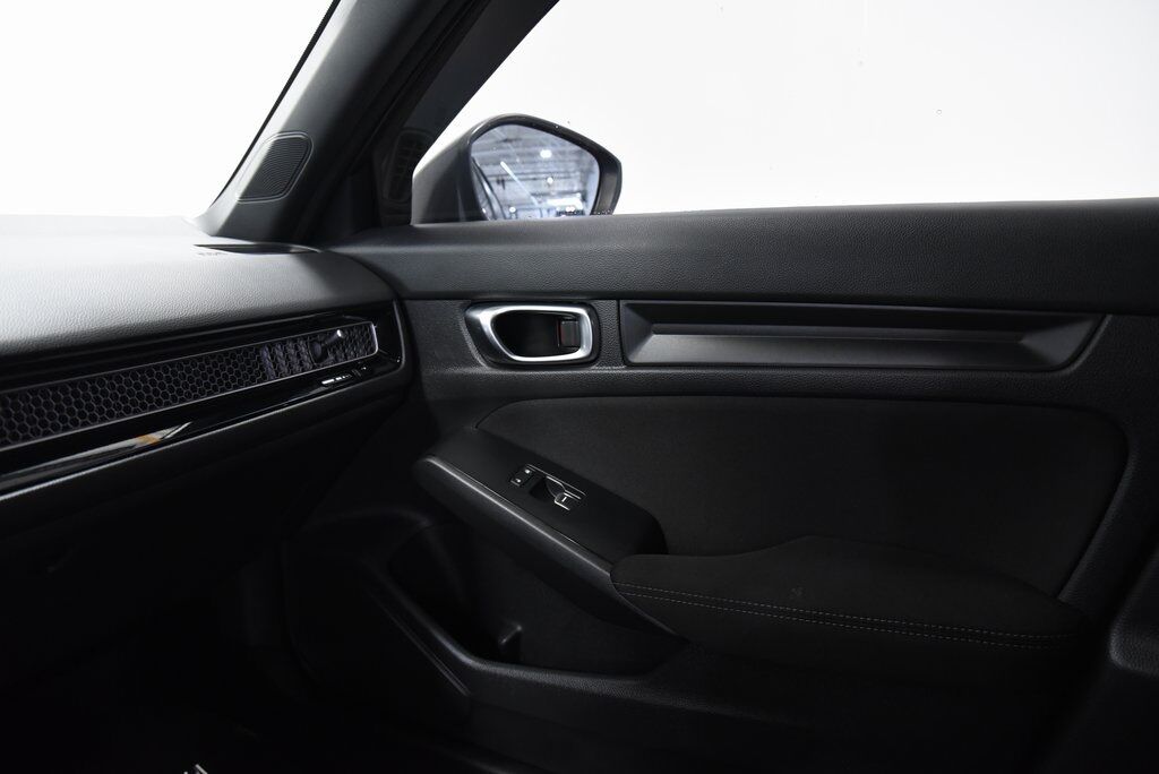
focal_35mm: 24
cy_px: 387
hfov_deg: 73.7
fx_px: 773
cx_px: 580
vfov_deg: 53.2
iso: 2500
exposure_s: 1/15
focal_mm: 24
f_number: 4
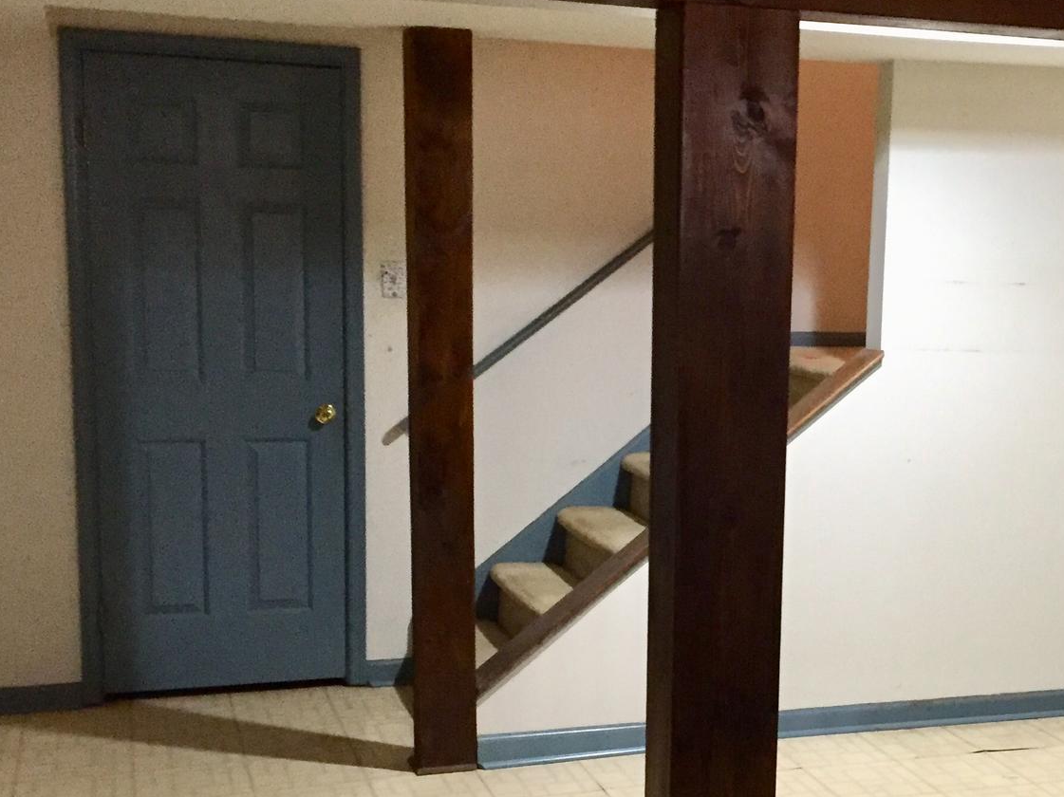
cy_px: 510
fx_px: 1629
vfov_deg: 27.4
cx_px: 786
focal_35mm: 53
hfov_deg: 35.5
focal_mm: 4.15
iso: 250
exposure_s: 1/20
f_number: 2.2
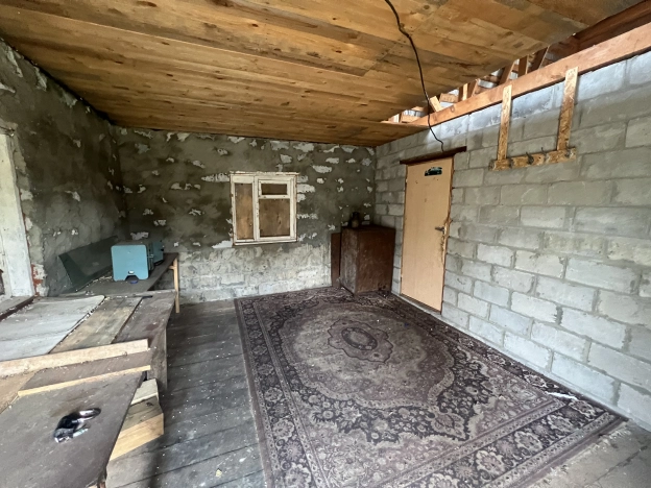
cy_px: 244
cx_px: 326
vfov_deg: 89.9
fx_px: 244
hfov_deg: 106.2
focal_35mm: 13
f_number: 1.8
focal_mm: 1.57
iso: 640
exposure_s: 1/60
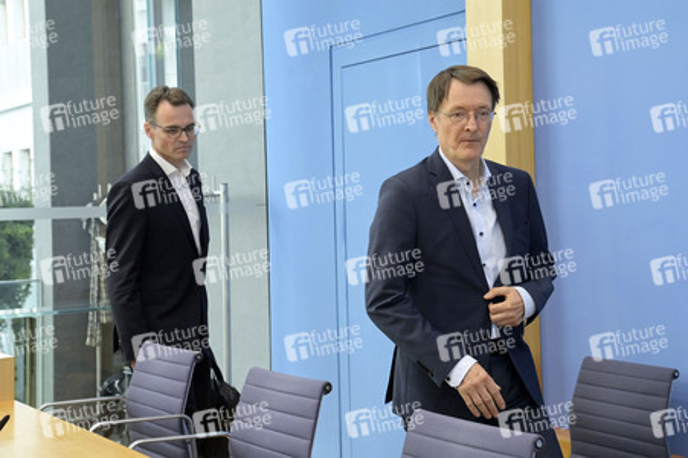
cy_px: 229
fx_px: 955
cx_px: 344
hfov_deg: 39.6
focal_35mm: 50
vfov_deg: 27.0
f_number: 5.6
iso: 4000
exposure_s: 1/400
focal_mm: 50
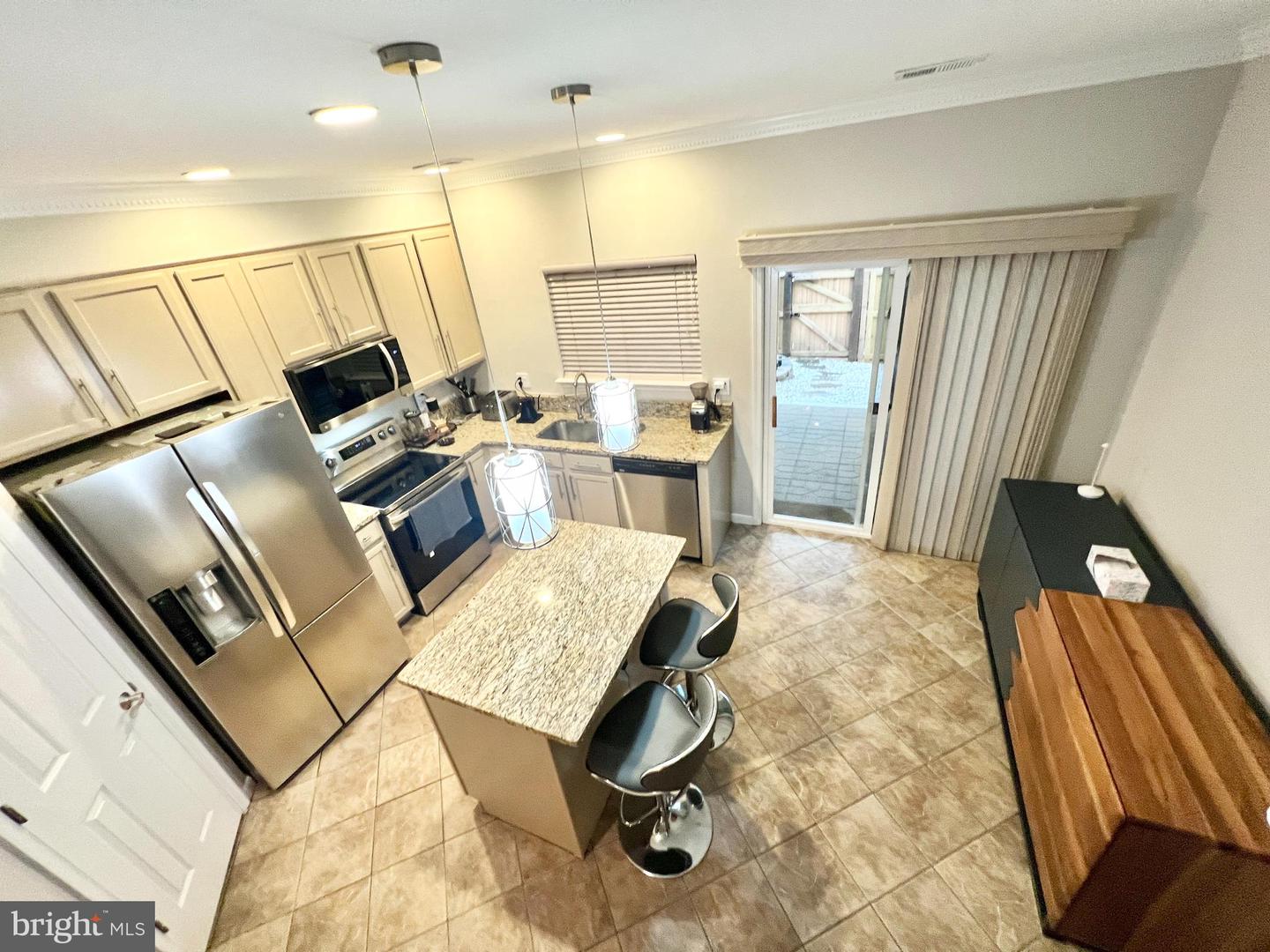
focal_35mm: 13
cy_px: 476
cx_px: 635
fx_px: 477
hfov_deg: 106.2
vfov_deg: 89.9
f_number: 1.8
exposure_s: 1/60
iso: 200
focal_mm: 1.57
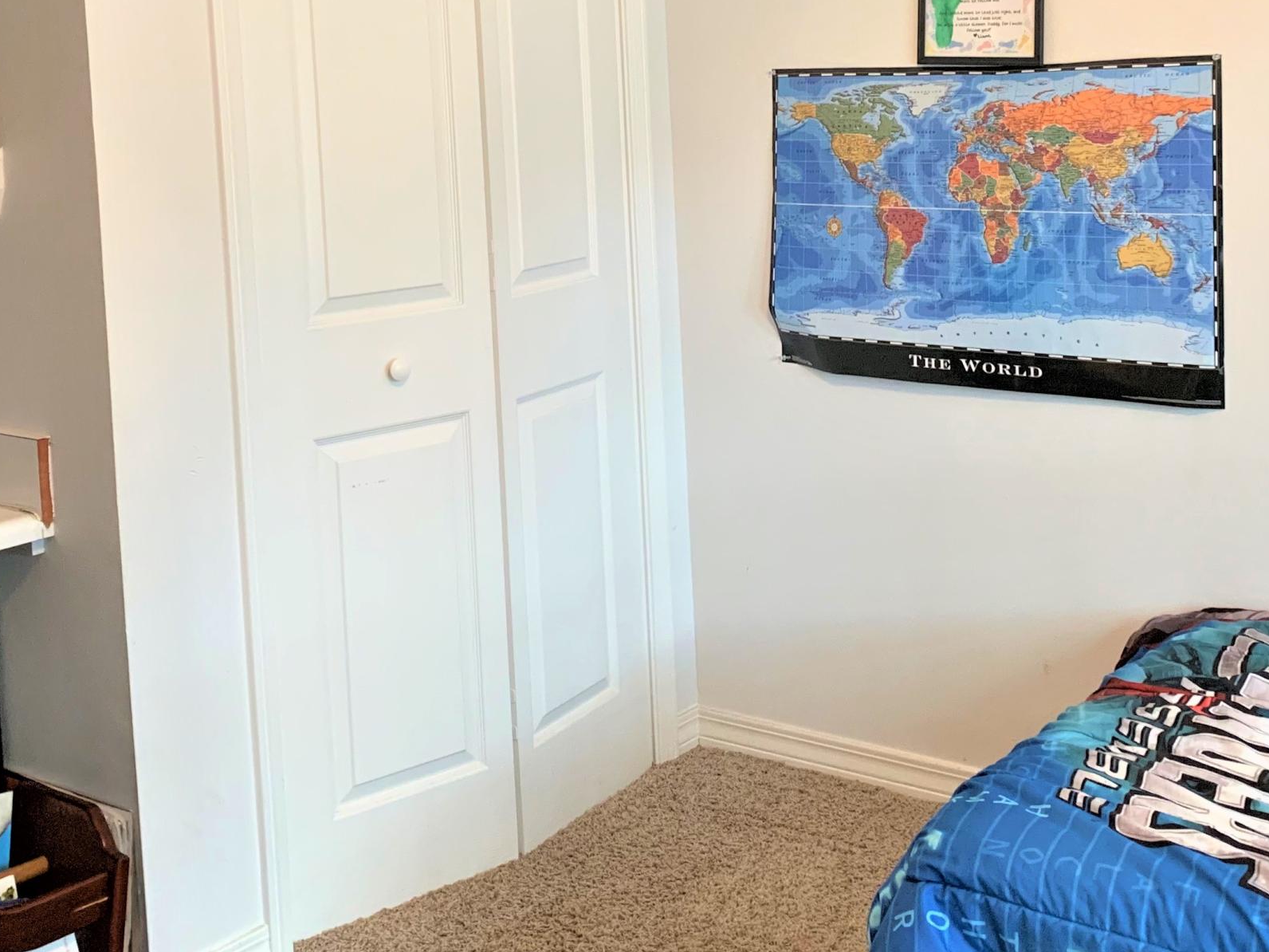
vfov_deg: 29.1
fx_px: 1796
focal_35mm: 49
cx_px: 662
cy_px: 217
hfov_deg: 38.9
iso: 200
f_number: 1.8
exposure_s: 1/60
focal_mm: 4.25
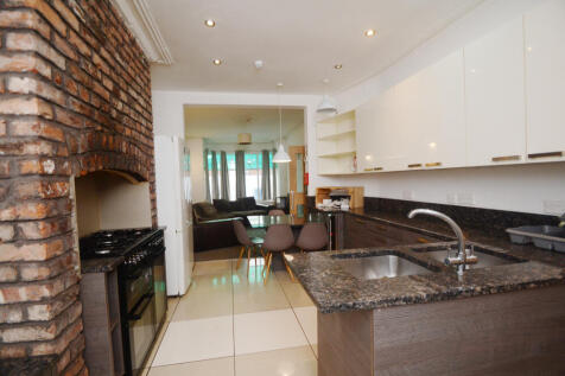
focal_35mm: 15
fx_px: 235
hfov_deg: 100.4
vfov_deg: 77.3
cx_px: 282
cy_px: 188
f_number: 3.5
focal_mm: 10
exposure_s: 1/200
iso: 400
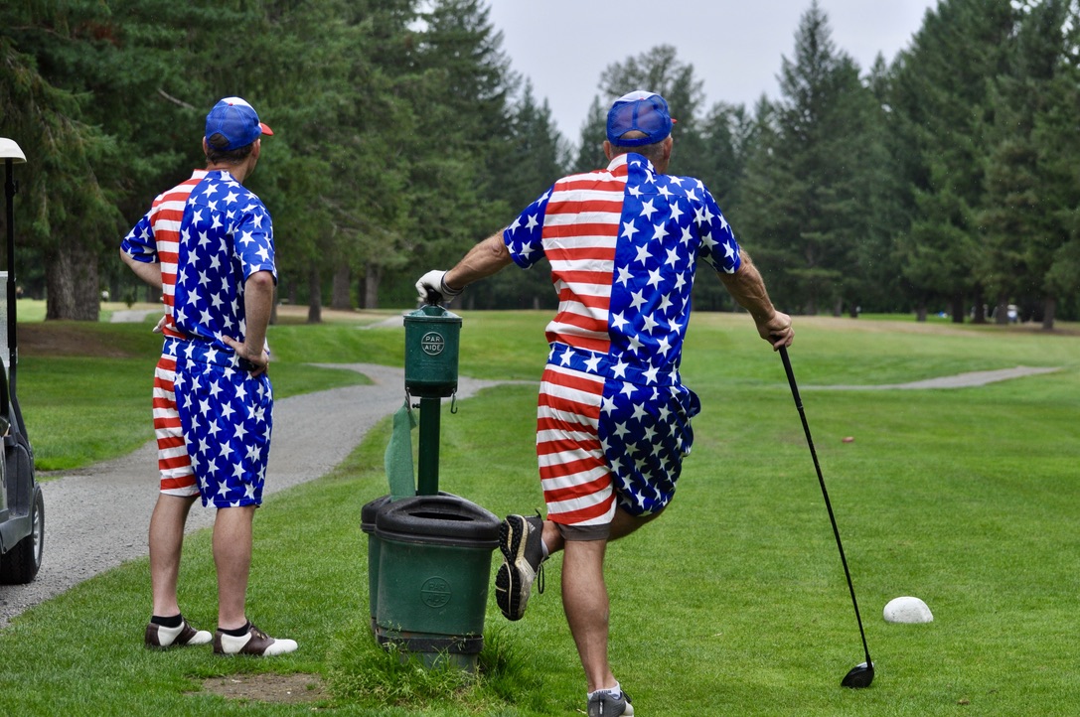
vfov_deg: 13.0
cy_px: 358
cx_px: 540
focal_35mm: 105
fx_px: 3146
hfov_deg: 19.5
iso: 400
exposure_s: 1/1250
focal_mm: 70
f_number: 5
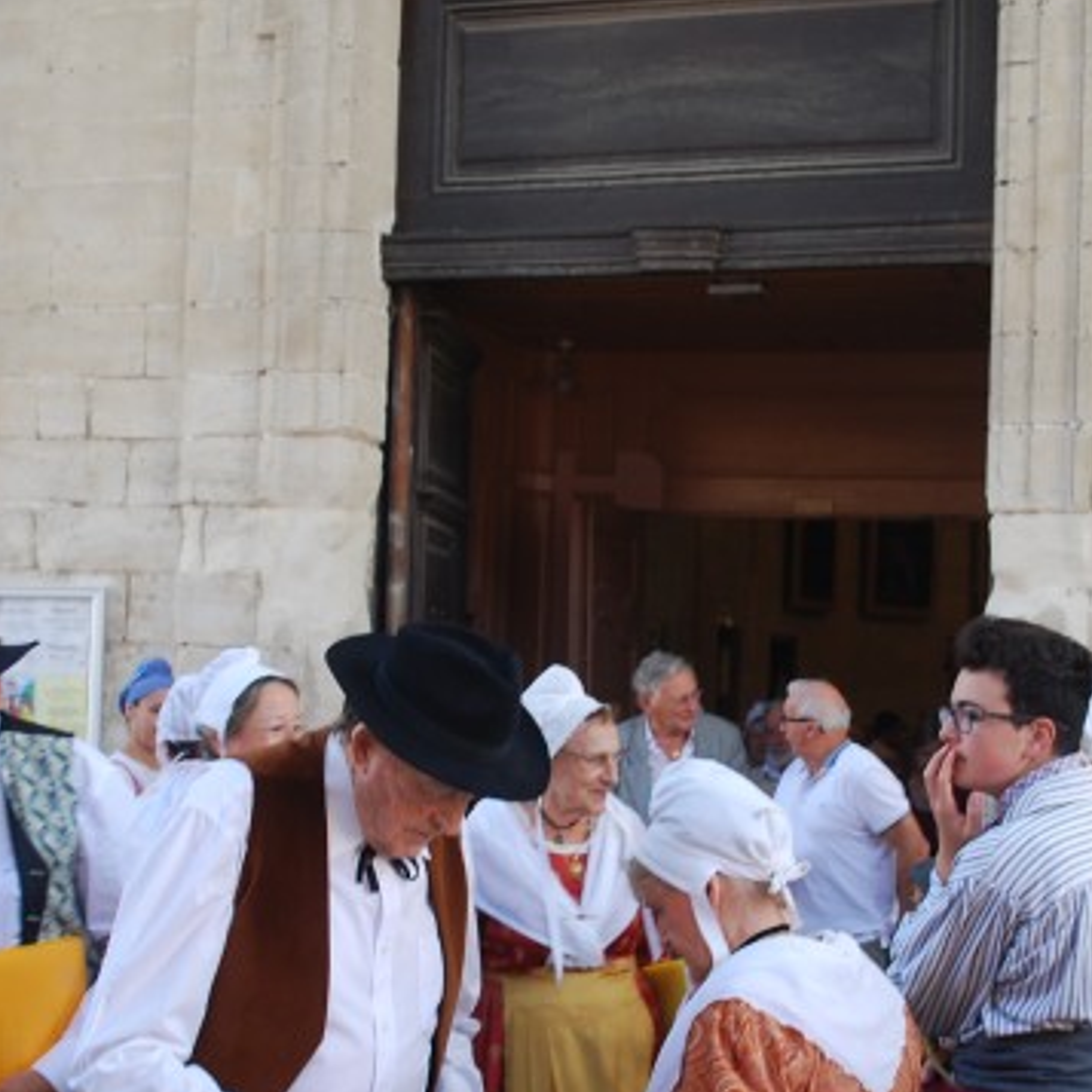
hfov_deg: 27.3
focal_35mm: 63
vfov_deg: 27.2
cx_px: 563
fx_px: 2248
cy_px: 650
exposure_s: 1/60
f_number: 4
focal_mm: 22
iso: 200
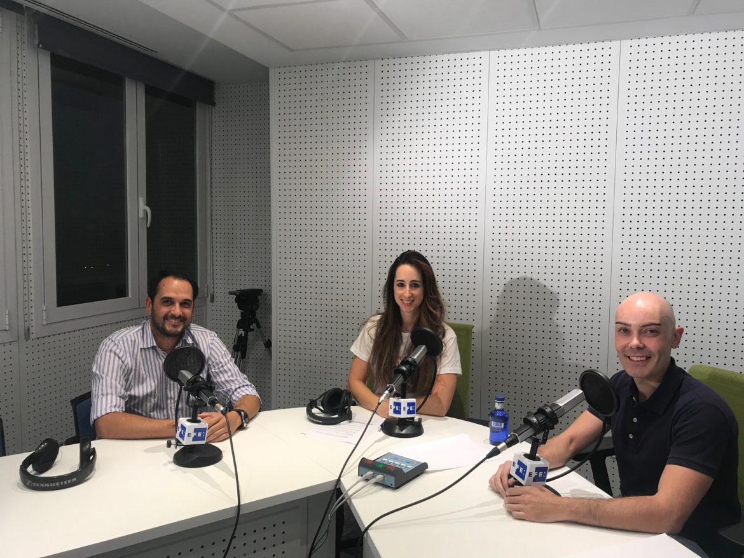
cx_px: 372
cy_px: 279
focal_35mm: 28
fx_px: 602
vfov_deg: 49.8
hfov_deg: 63.4
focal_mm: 3.99
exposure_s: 1/33
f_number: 1.8
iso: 20
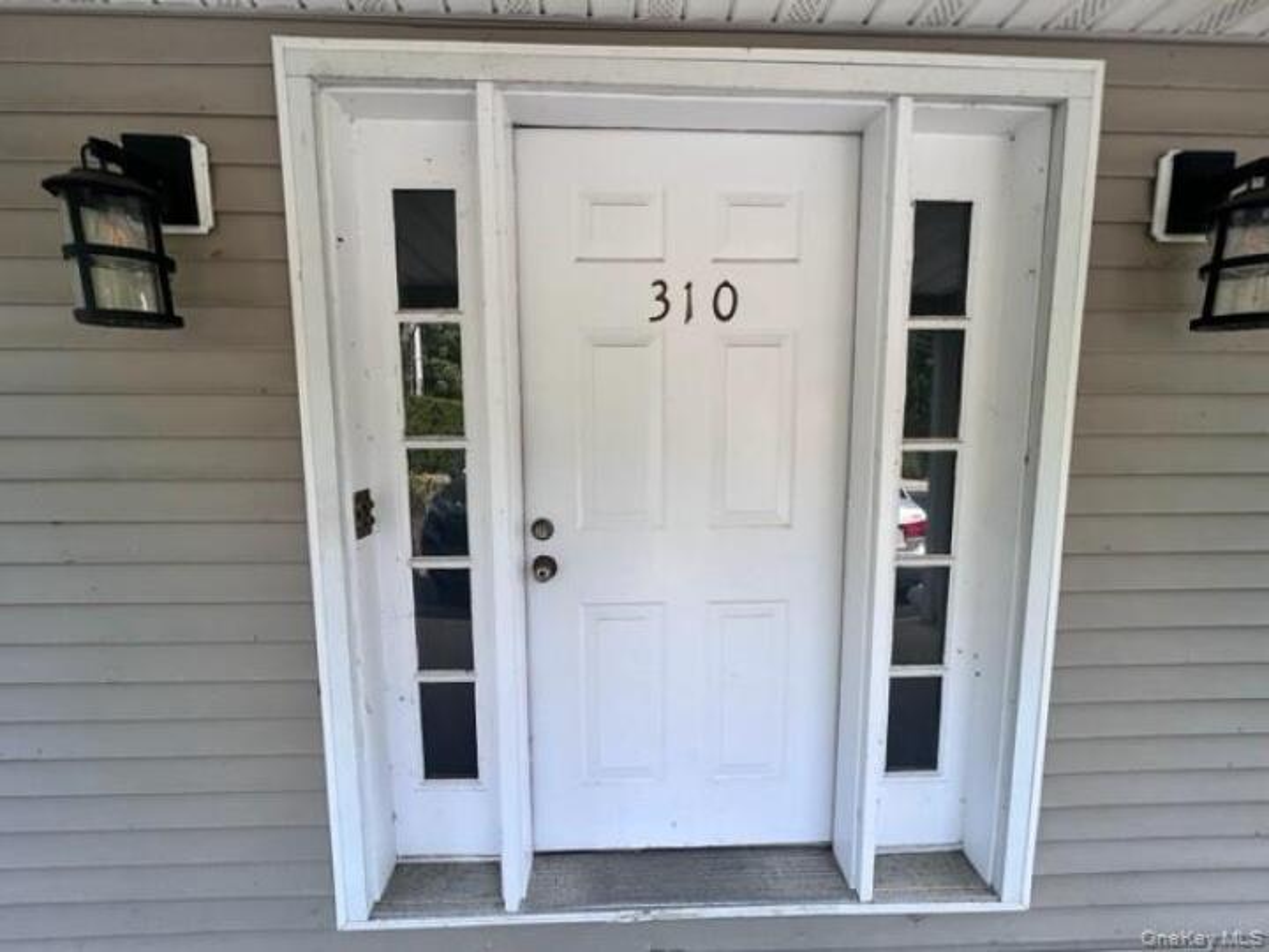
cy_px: 476
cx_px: 634
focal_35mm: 13
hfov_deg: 106.2
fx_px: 477
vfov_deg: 89.9
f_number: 1.8
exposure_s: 1/209
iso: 32
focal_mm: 1.57
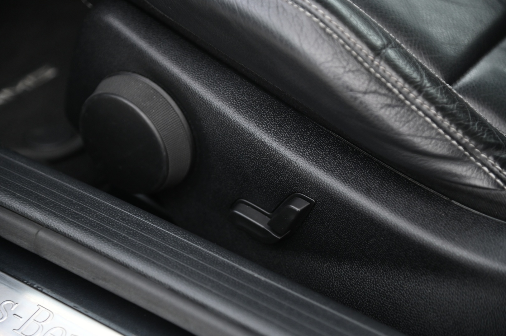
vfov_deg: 17.5
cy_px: 168
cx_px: 253
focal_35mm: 78
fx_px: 1095
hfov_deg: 26.0
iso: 2000
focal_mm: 78
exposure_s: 1/8
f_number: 4
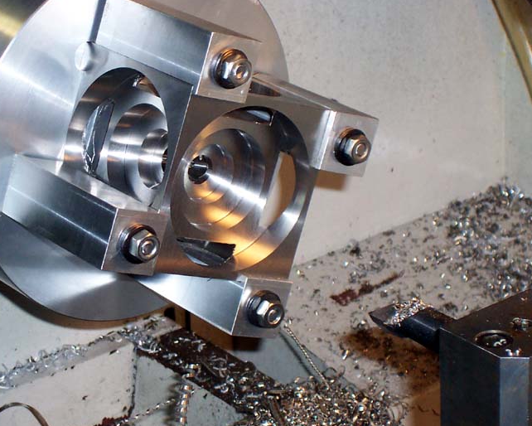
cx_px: 227
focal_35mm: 135
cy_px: 227
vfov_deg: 11.4
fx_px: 2126
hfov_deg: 14.3
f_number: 4.8
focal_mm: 16.8
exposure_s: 1/90
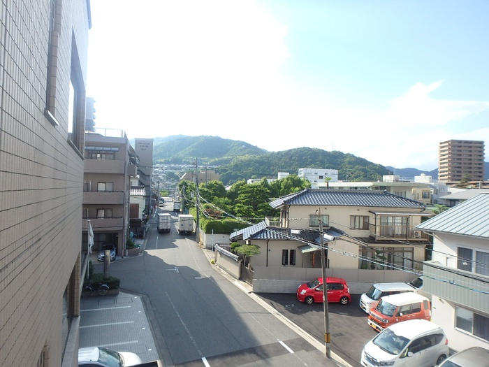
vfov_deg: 63.4
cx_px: 244
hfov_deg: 79.0
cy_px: 184
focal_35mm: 21
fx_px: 297
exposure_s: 1/500
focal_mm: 3.7
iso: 125
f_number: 3.5
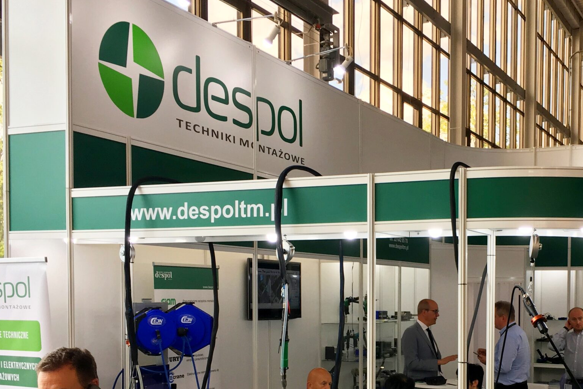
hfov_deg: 38.9
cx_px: 412
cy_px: 316
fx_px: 810
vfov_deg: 26.5
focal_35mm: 50
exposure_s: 1/100
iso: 32
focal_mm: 4.15
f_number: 2.2
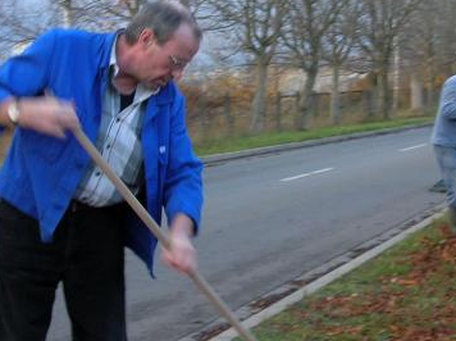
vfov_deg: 15.2
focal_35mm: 97
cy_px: 95
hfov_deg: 20.2
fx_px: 1276
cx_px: 322
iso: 50
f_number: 3.4
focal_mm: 9
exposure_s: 1/36.5
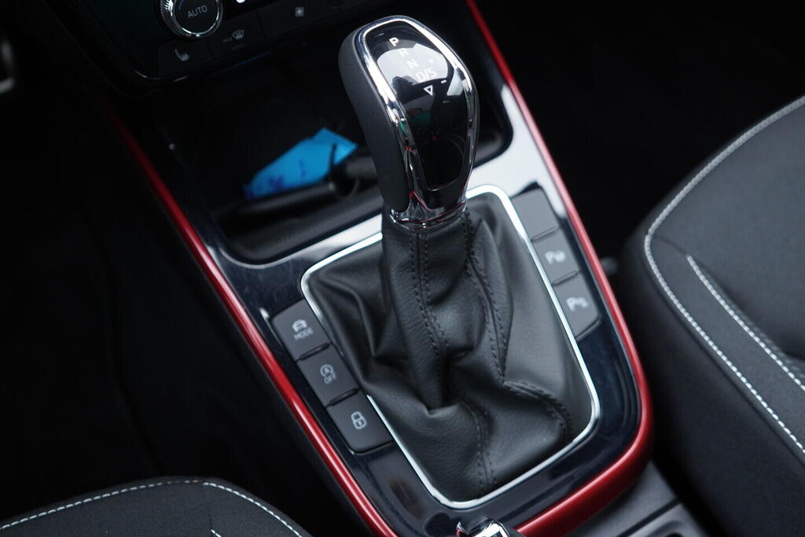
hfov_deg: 53.1
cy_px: 268
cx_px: 402
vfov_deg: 36.9
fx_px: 805
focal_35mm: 36
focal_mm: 24
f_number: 2.8
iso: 320
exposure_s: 1/40
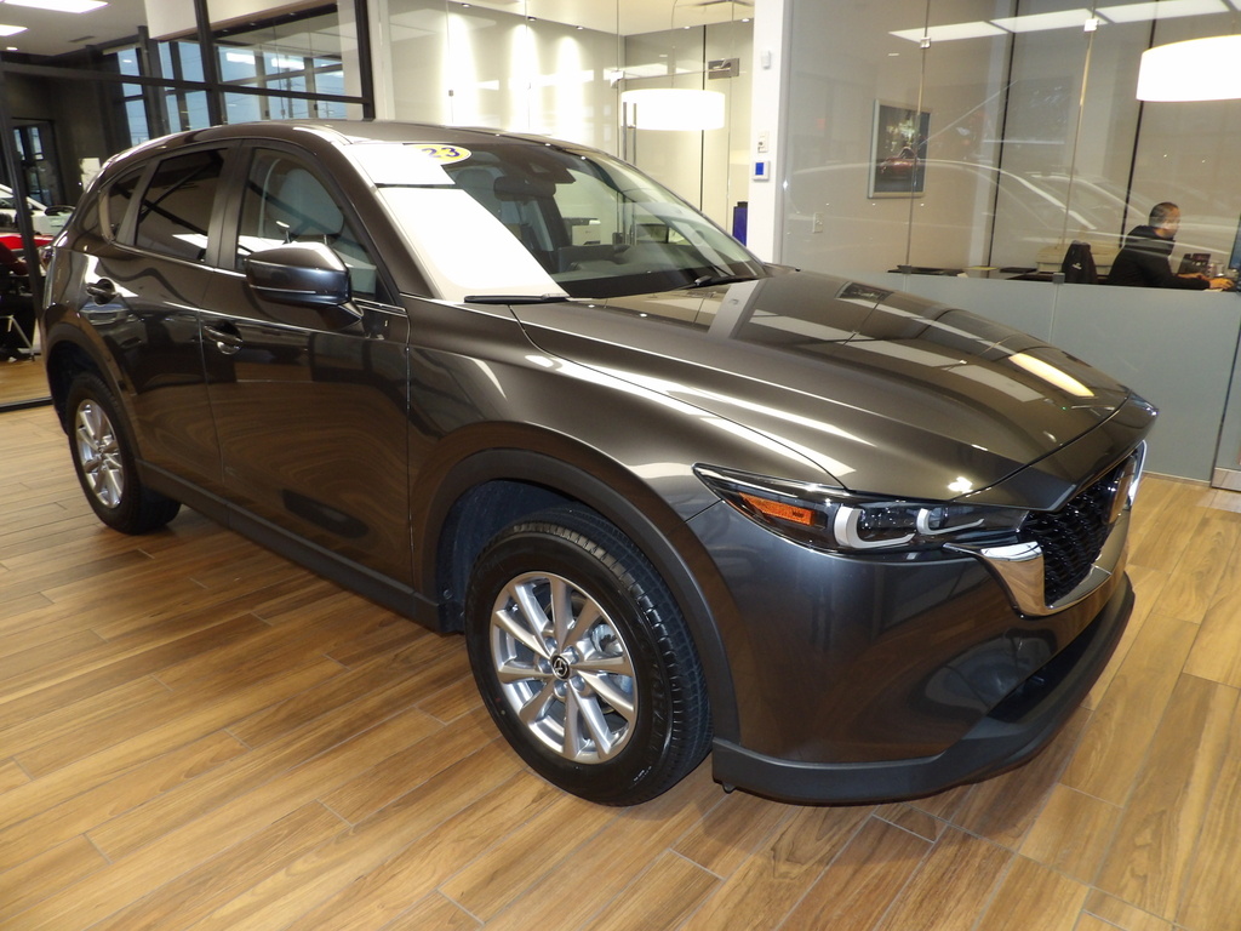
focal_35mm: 24
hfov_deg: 71.6
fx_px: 860
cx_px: 620
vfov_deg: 56.8
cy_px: 466
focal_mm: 4.3
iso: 200
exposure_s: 1/33
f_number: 3.2
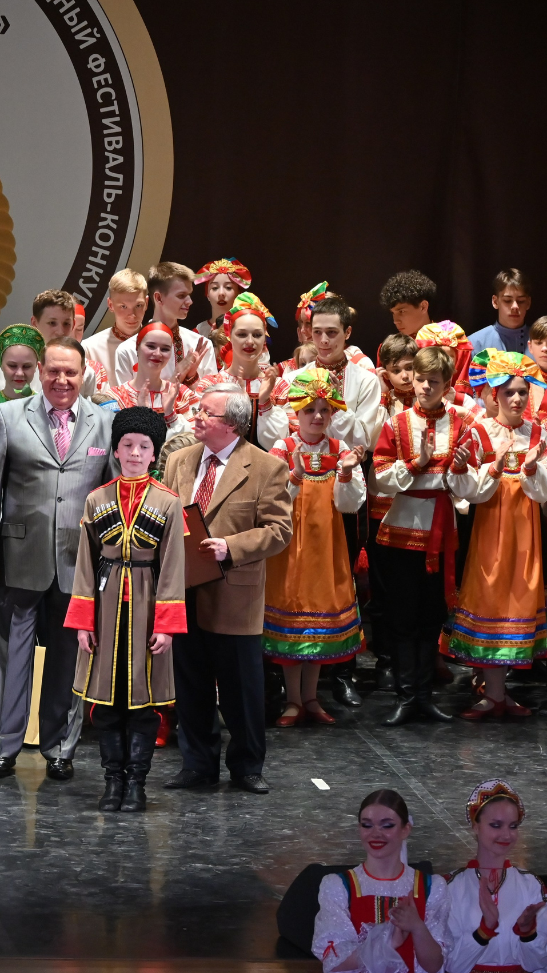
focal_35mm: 220
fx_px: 5669
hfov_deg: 5.5
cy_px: 486
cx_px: -18
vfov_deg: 9.8
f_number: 5.6
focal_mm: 93
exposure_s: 1/180
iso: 800
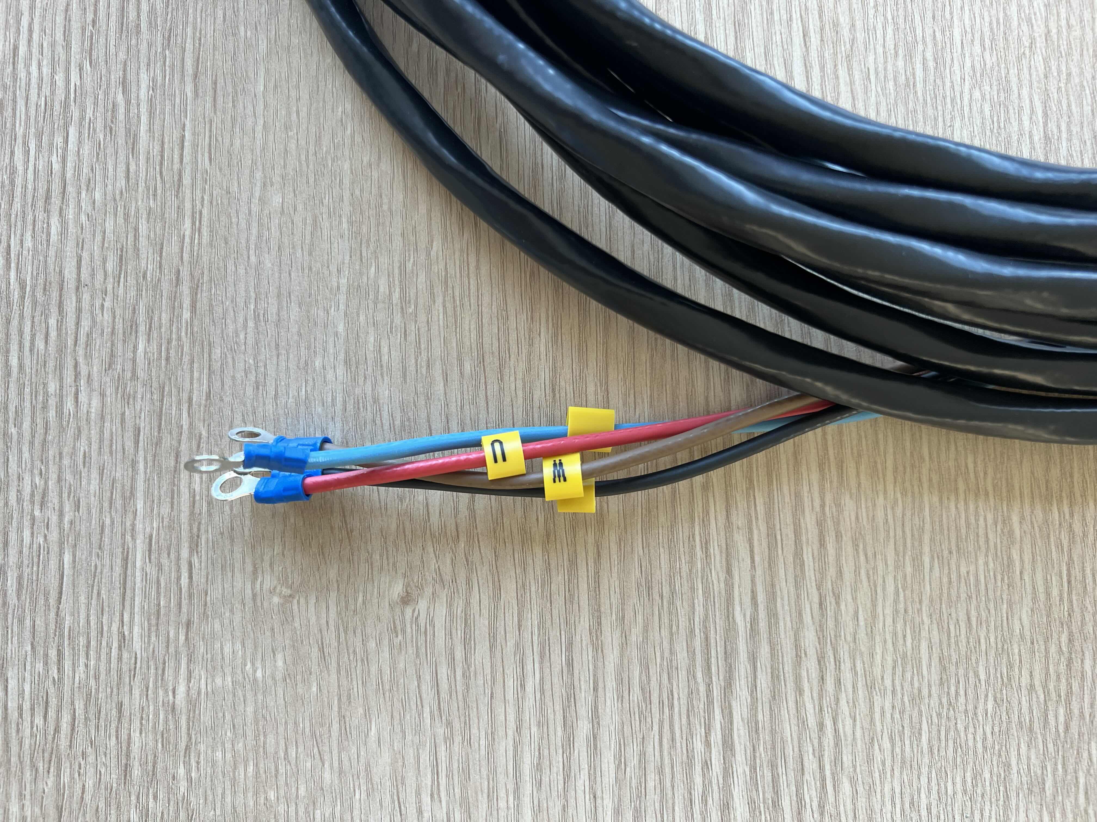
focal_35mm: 26
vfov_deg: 53.1
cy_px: 411
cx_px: 548
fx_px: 824
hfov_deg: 67.3
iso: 100
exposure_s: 1/121
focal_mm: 5.7
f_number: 1.5
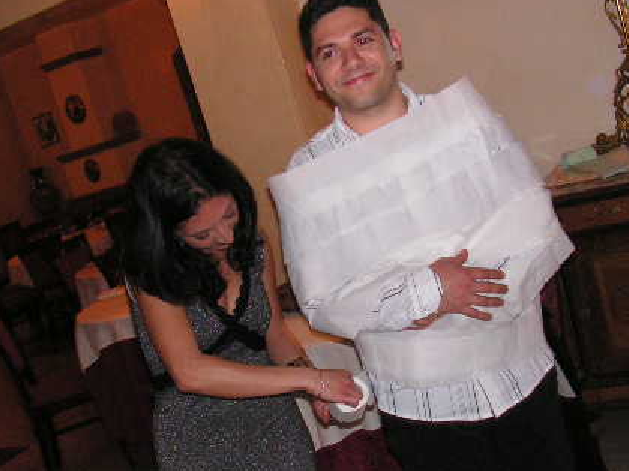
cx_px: 306
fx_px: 999
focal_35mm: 55
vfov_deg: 26.5
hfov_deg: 34.9
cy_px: 297
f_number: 3.2
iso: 200
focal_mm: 6
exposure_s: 1/40
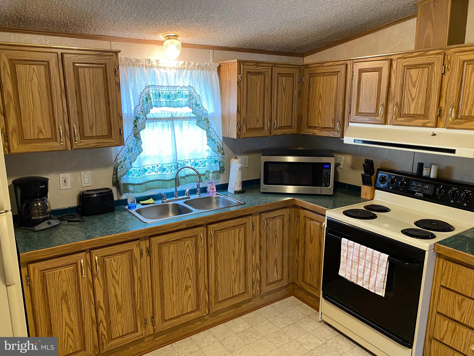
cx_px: 237
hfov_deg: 67.3
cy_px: 178
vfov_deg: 53.1
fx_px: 356
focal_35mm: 26
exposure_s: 1/60
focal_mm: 4.25
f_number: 1.8
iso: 200
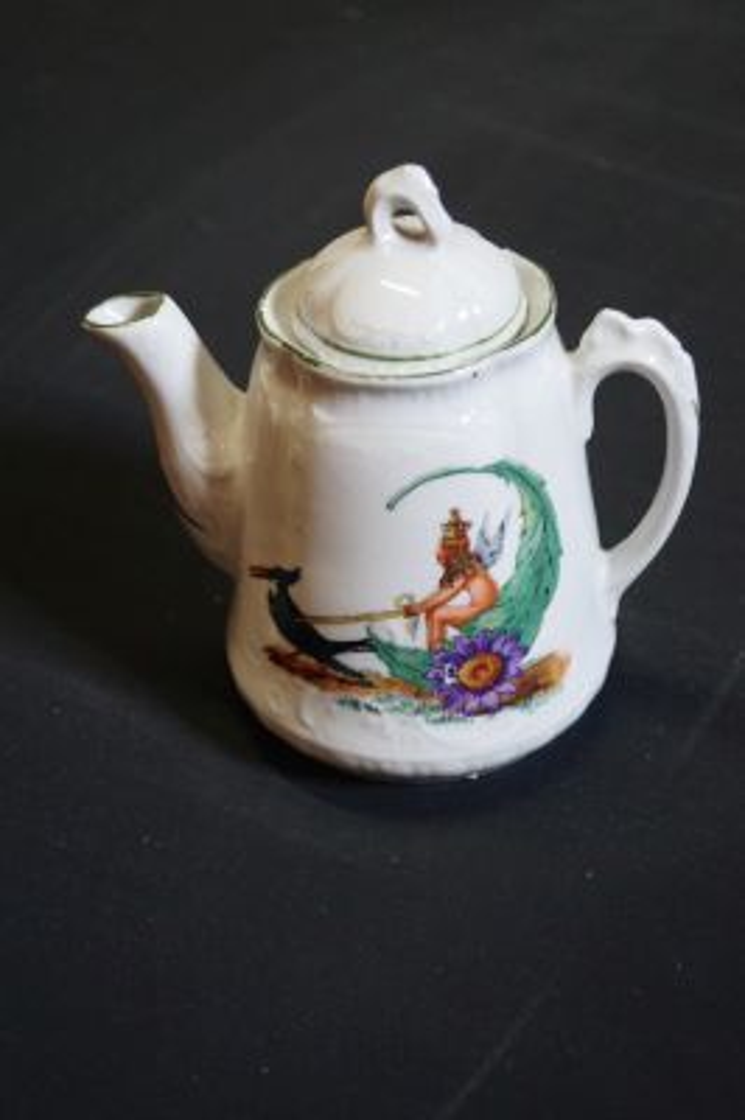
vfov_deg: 33.4
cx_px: 372
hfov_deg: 22.6
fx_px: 1866
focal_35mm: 60
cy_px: 560
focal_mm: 40
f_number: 5
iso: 2000
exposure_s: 1/80
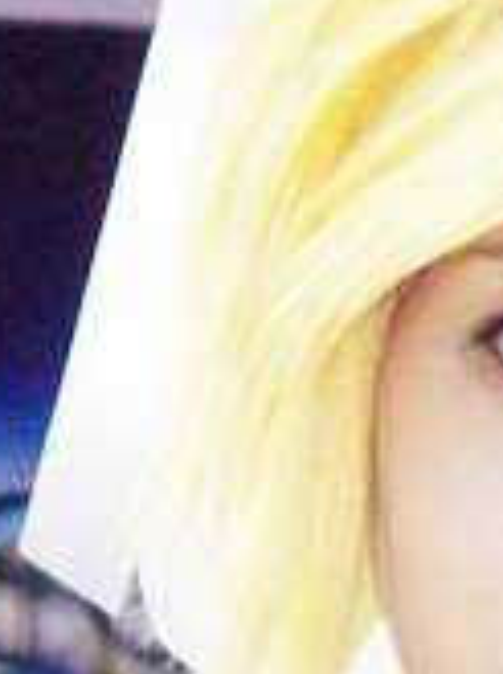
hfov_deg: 2.7
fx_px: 10678
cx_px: 515
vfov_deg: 3.6
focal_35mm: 549
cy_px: 1136
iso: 400
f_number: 5.4
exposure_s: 1/125
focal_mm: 23.7
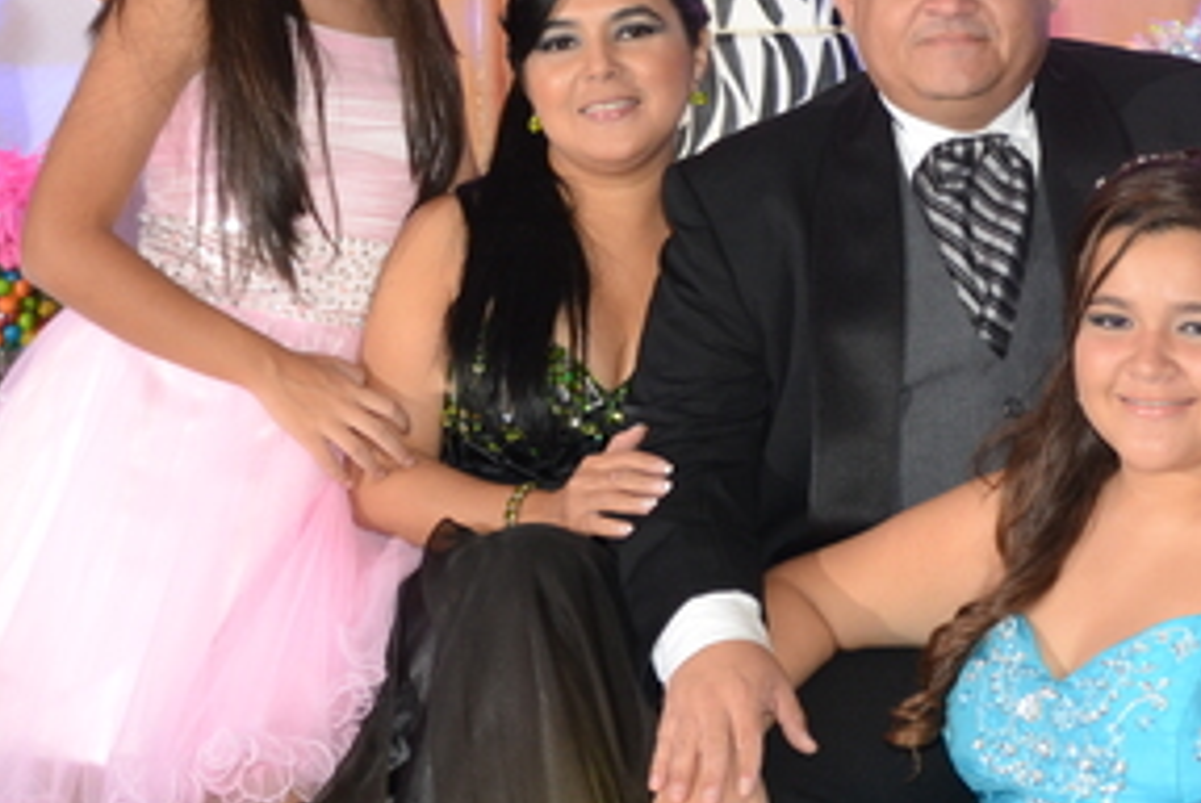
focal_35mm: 127
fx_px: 4241
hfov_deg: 16.1
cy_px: 383
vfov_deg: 10.8
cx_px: 866
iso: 800
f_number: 5.6
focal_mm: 38
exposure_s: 1/60
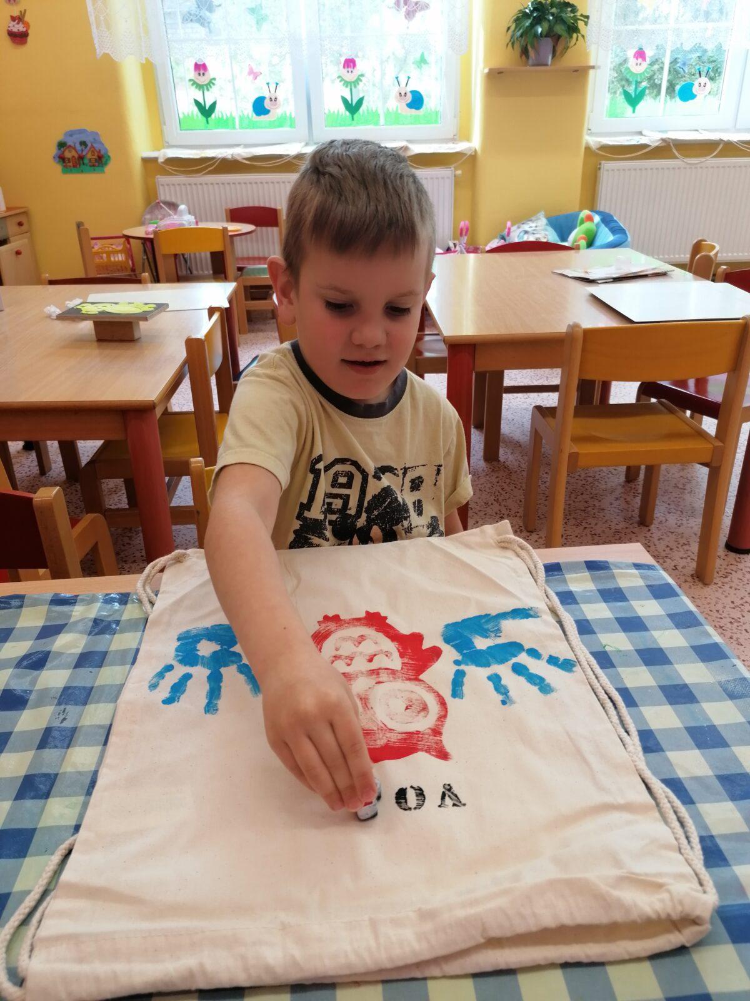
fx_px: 780
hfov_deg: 51.4
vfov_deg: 65.3
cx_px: 375
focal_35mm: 27
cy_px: 500
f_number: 1.8
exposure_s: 1/50
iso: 64
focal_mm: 4.75
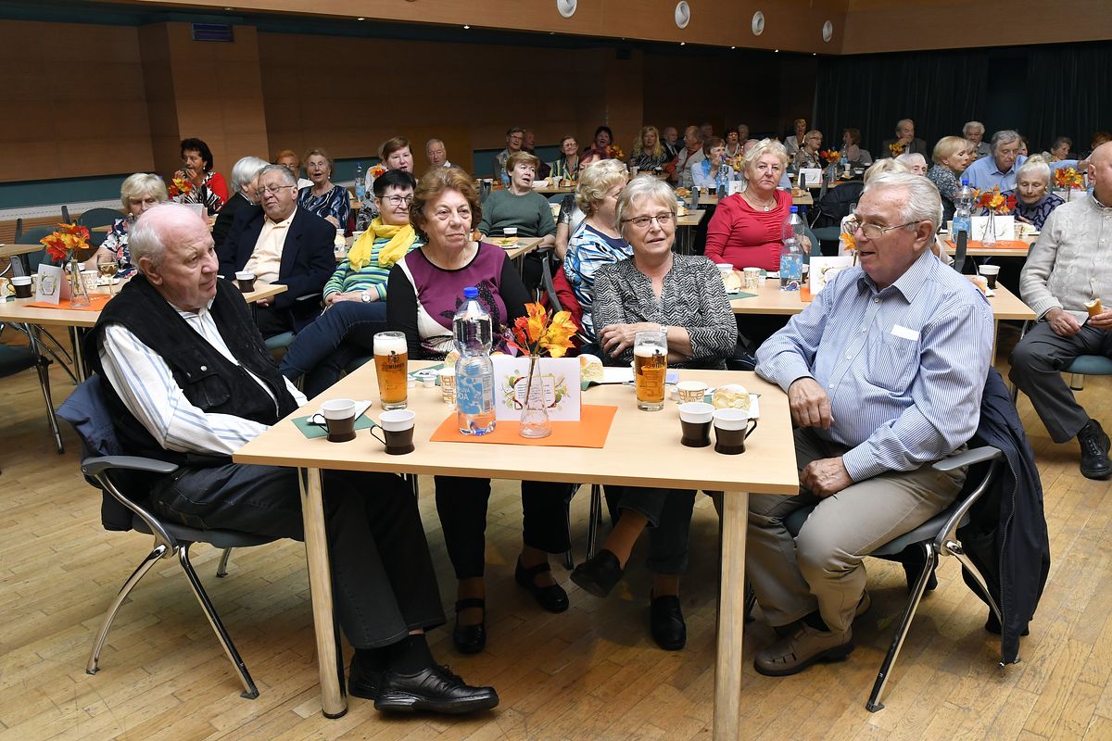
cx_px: 556
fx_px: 927
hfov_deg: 61.9
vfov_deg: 43.6
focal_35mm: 30
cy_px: 370
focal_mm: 20
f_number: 6.3
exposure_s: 1/160
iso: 1600
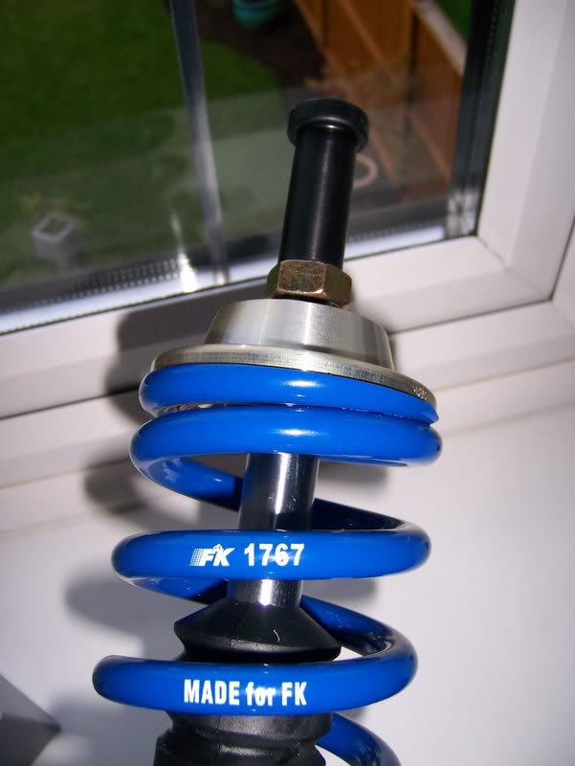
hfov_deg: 39.7
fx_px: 796
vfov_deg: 51.3
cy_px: 383
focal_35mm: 36
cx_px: 288
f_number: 2.8
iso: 100
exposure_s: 1/60
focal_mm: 6
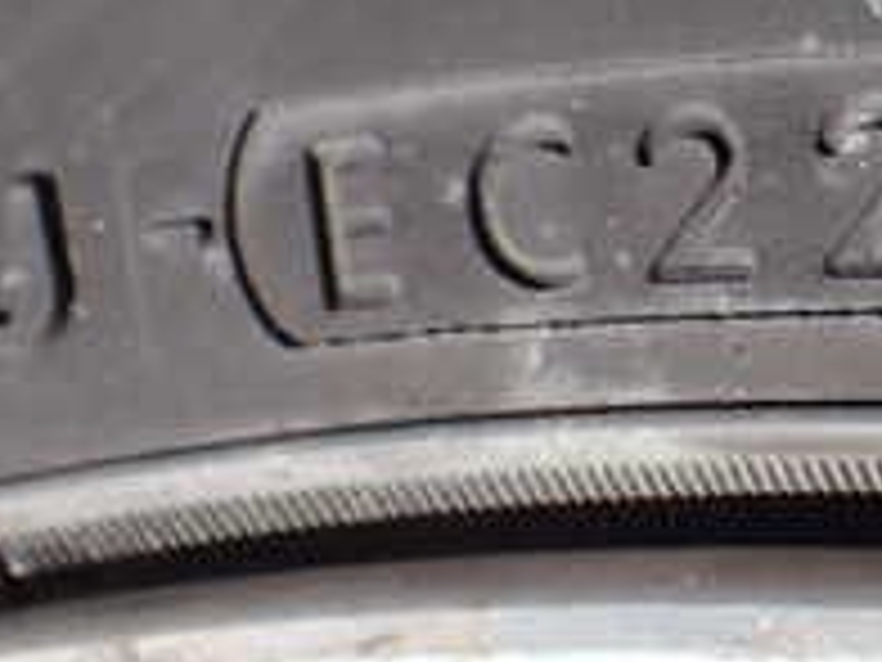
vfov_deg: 16.0
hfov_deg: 19.9
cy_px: 207
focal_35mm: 92
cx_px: 1094
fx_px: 2344
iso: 100
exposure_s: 1/640
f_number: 3.2
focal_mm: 5.4
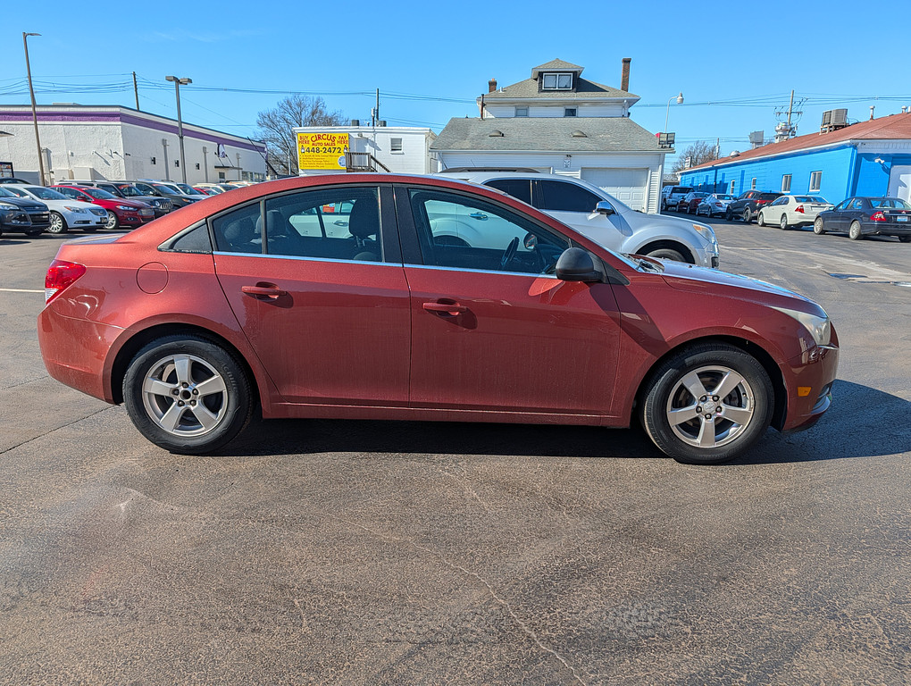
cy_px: 343
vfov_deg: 56.9
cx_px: 456
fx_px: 633
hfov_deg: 71.5
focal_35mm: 24
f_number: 1.68
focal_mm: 6.9
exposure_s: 1/7194
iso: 19
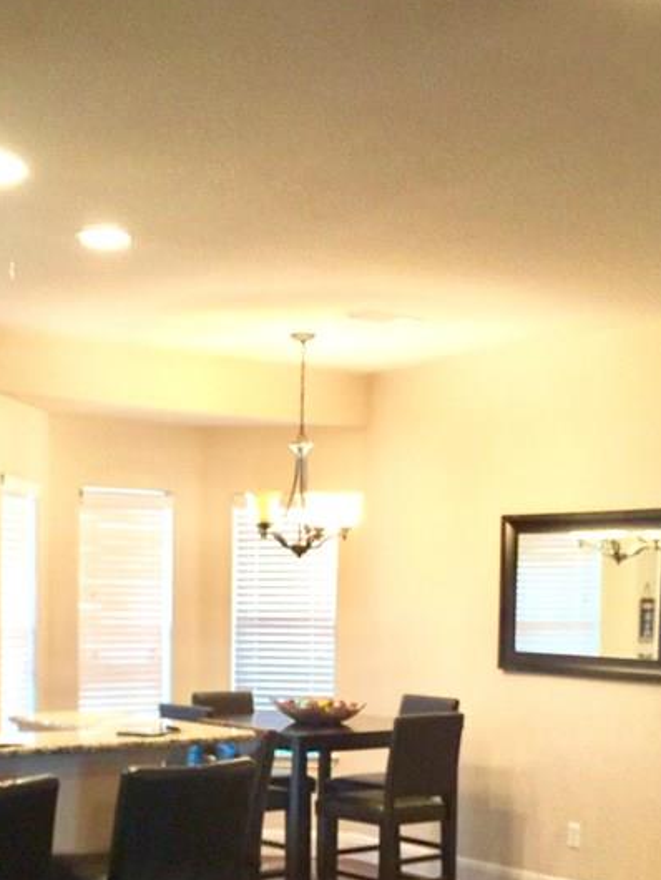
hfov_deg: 26.0
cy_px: 727
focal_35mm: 56
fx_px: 1425
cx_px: 234
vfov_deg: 33.2
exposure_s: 1/15
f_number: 2.2
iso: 100
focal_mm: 4.15
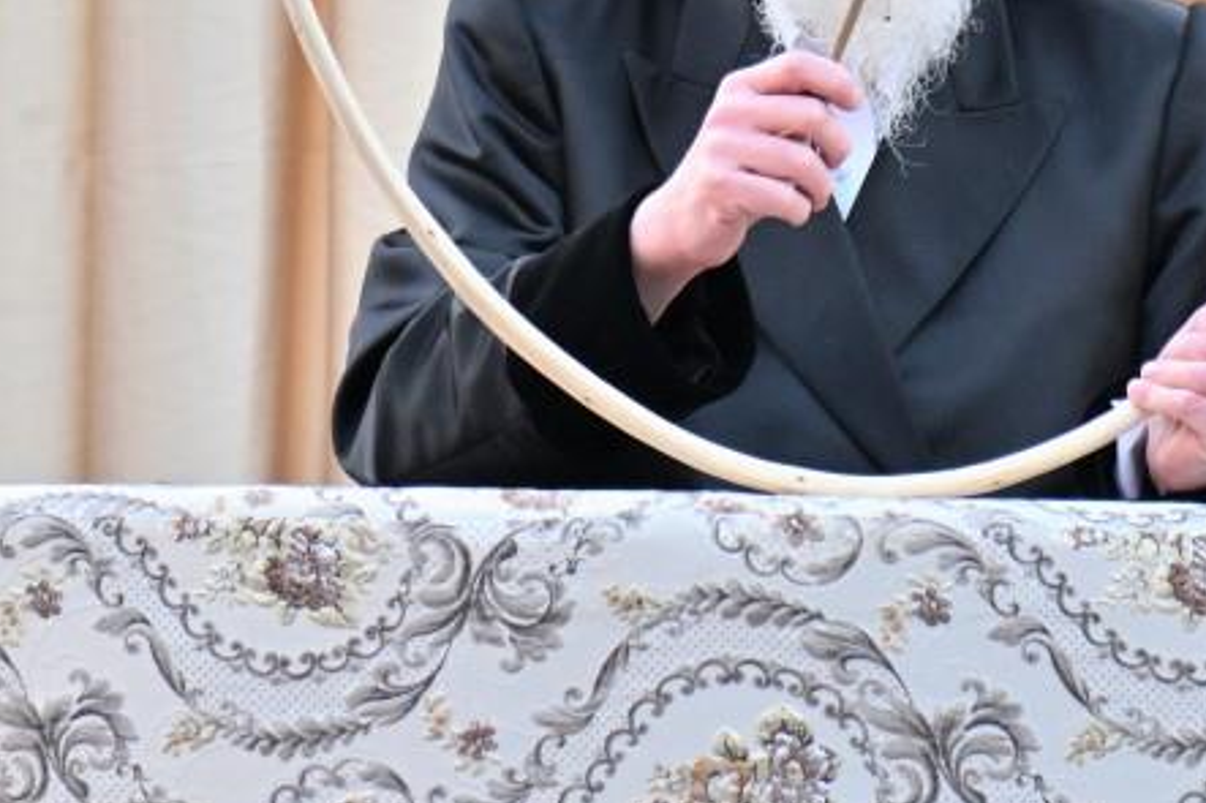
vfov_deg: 3.3
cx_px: 912
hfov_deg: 5.0
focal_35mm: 416
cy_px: -35
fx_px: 13930
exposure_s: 1/250
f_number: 4
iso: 640
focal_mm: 120
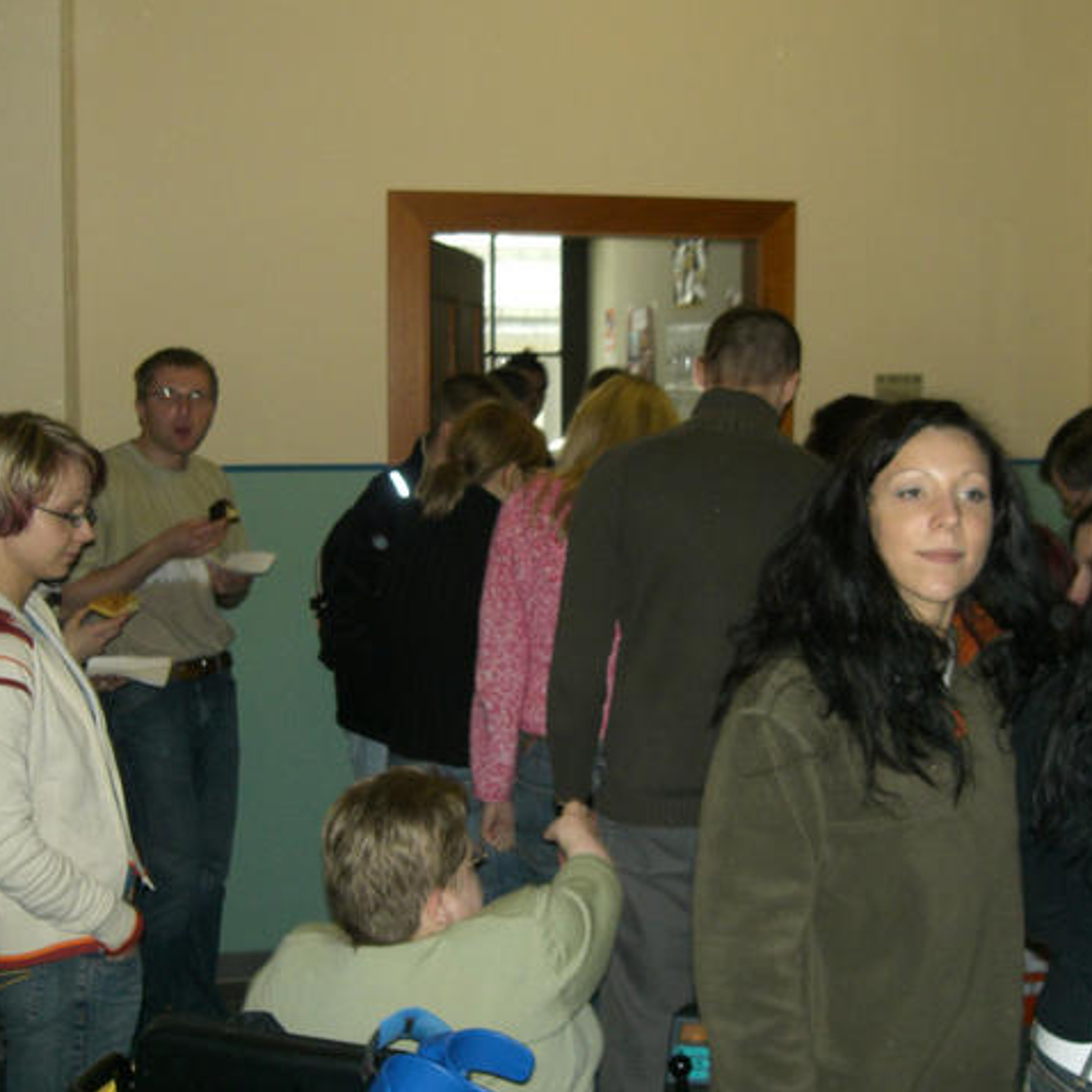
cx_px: 592
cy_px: 546
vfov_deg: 37.6
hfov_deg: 37.5
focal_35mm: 45
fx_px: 1606
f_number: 3.1
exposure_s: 1/60
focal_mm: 6.3
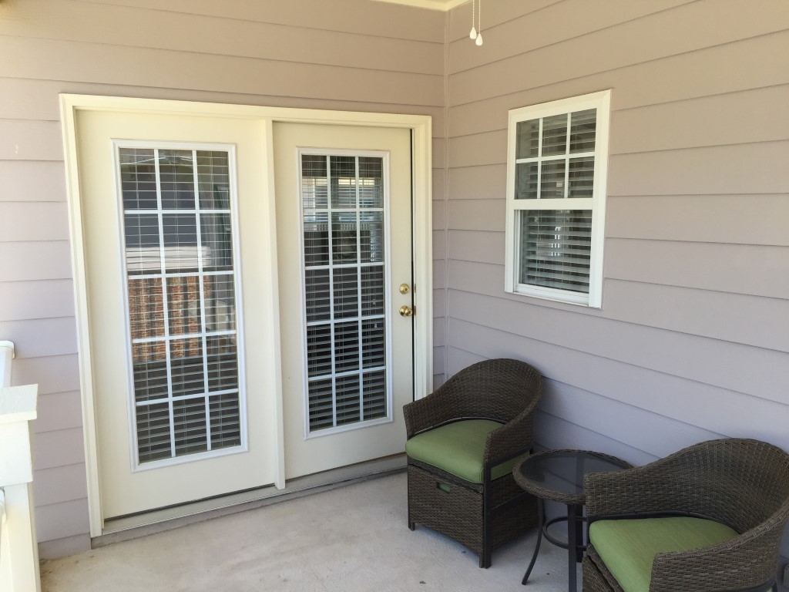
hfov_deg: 61.7
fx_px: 661
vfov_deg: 48.2
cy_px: 296
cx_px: 394
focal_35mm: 29
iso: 32
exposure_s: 1/335
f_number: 2.2
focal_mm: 4.15
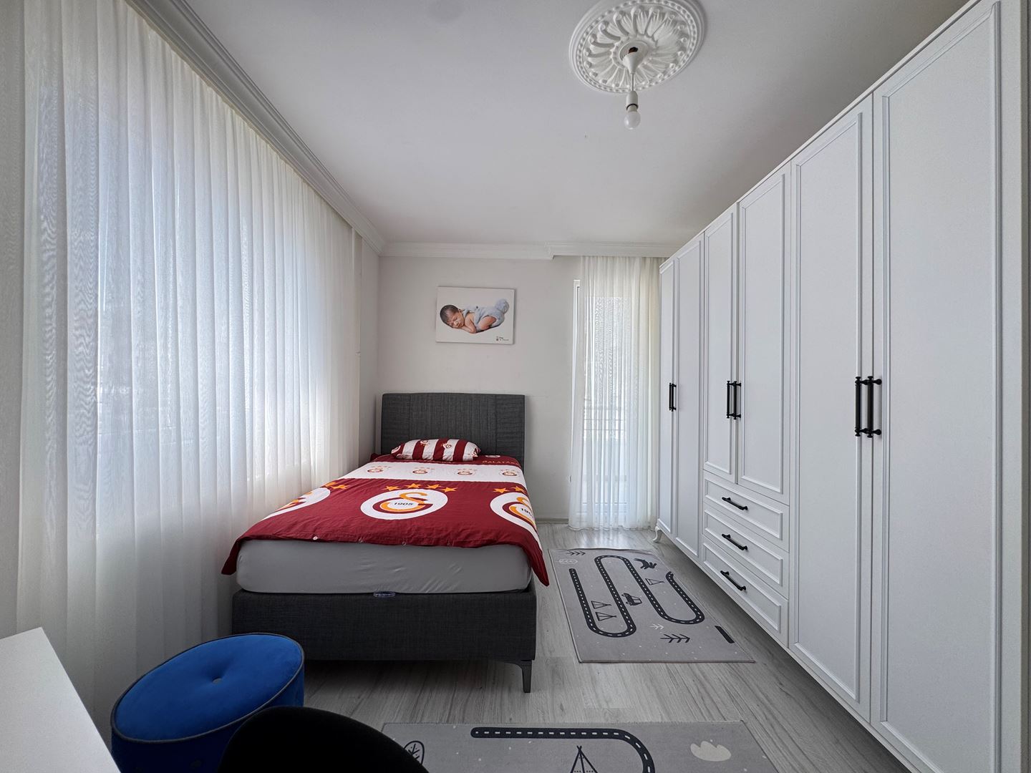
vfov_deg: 85.7
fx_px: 417
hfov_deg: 102.1
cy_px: 386
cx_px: 516
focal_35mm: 14
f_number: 2.2
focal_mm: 2.22
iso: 40
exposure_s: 1/109
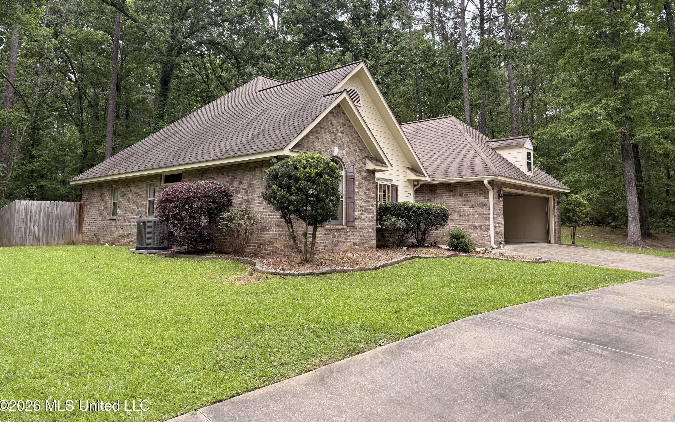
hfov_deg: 70.4
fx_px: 478
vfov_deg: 47.4
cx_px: 342
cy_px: 171
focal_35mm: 26
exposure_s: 1/1091
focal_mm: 6.76
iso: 100
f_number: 1.78
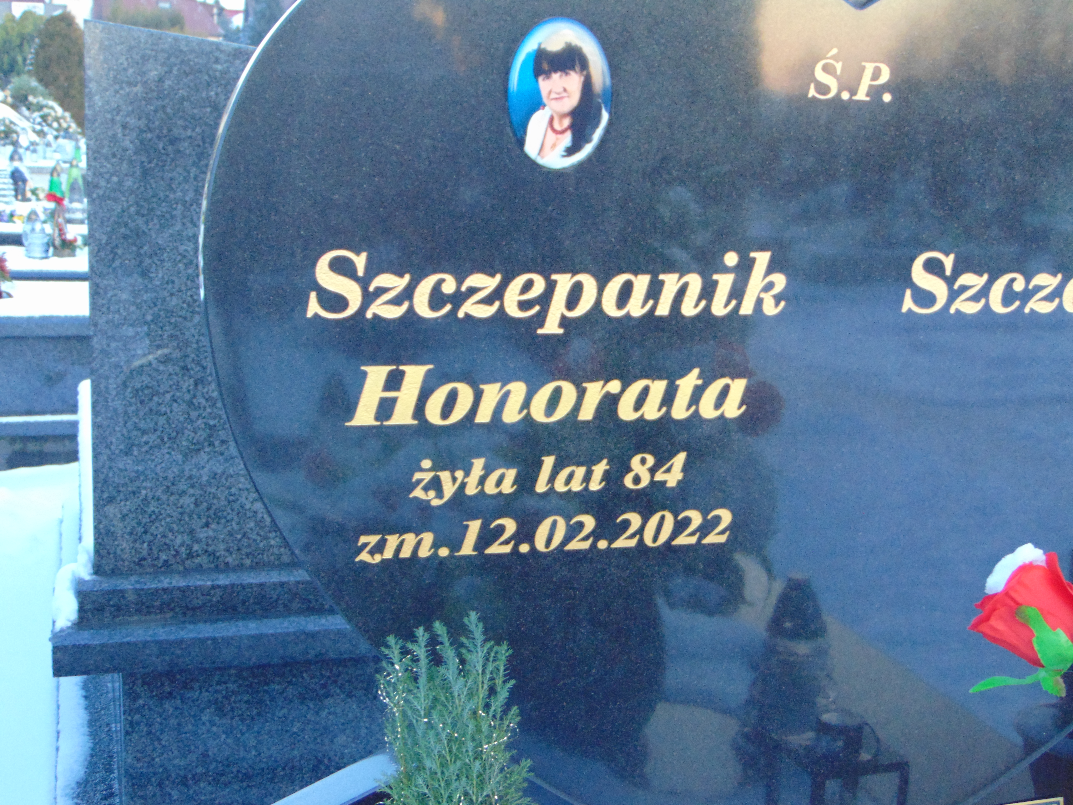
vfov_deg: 29.1
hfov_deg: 38.2
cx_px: 536
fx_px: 1550
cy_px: 402
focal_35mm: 50
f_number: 3.5
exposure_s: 1/60
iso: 400
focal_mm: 9
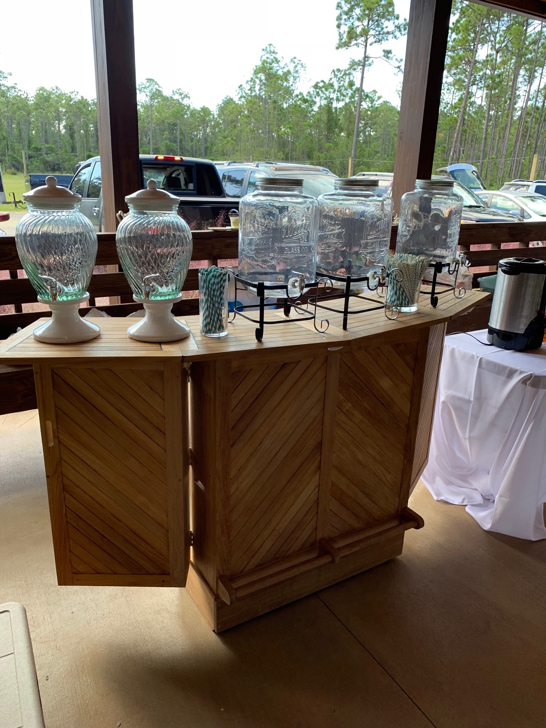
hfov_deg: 53.1
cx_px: 273
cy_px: 364
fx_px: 547
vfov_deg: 67.3
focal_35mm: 26
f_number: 1.8
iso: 32
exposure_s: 1/122
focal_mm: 4.25
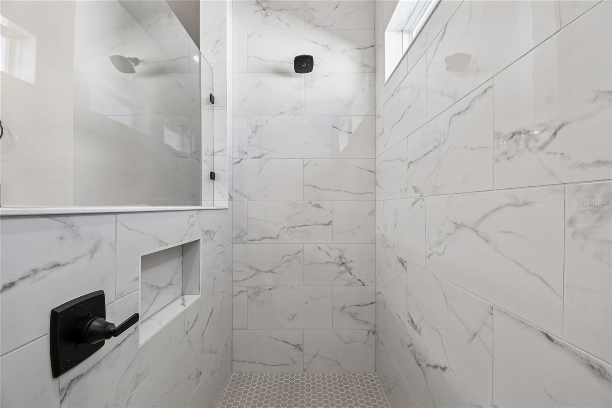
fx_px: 255
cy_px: 204
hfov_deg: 100.4
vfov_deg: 77.3
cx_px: 306
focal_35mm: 15
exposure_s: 1/10
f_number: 7.1
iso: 100
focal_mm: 10
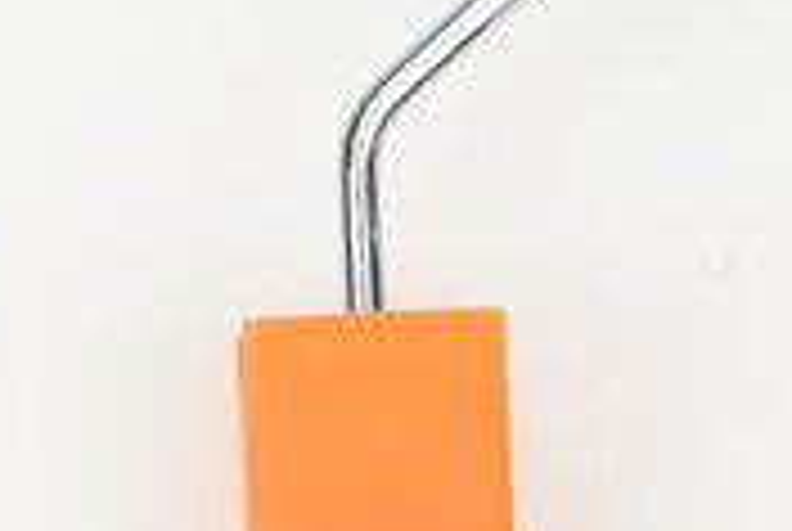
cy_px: 99
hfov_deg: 10.1
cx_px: 256
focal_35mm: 204
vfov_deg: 6.8
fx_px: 4496
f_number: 16
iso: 100
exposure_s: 1/100
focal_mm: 48
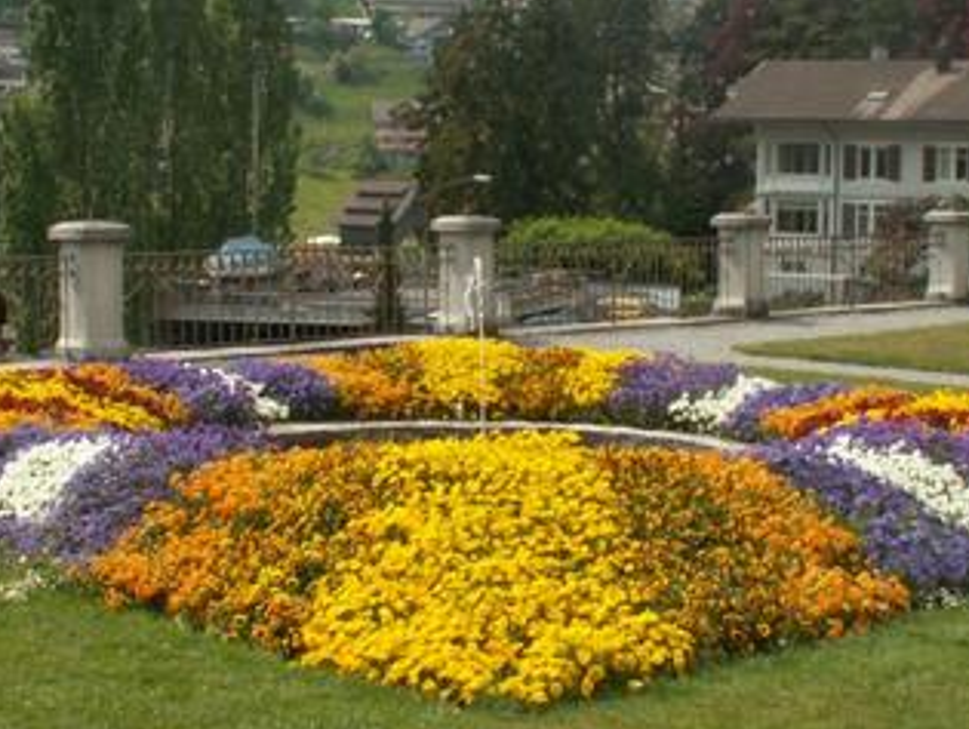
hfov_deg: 27.4
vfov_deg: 20.7
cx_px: 474
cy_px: 292
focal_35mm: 71
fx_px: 1990
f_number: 7.1
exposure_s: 1/200
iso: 50
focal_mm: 5.86
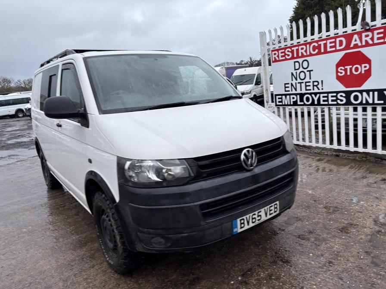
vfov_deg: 53.1
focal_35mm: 26
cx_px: 193
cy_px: 144
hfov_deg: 67.3
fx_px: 290
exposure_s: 1/87
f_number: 1.6
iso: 125
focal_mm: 5.96
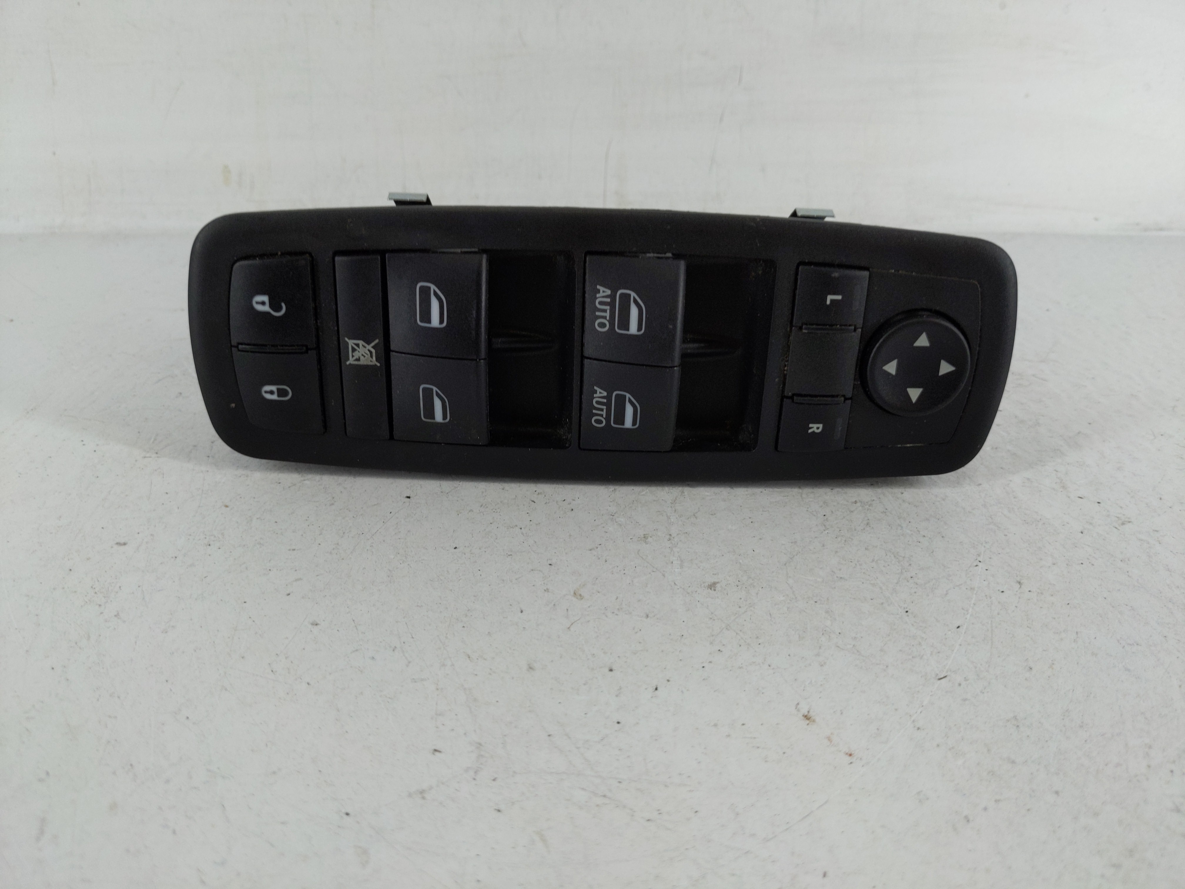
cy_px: 444
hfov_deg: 69.4
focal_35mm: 25
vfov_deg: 54.9
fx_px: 856
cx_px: 592
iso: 55
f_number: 1.73
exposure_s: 1/108
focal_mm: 4.38
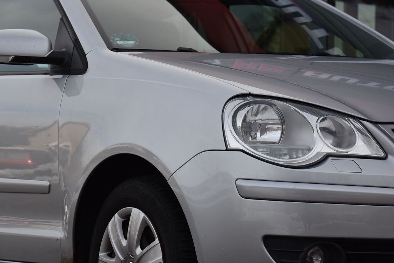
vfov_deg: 11.4
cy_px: 132
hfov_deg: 17.1
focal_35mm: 120
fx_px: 1314
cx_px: 197
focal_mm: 120
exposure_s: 1/320
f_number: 9
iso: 500
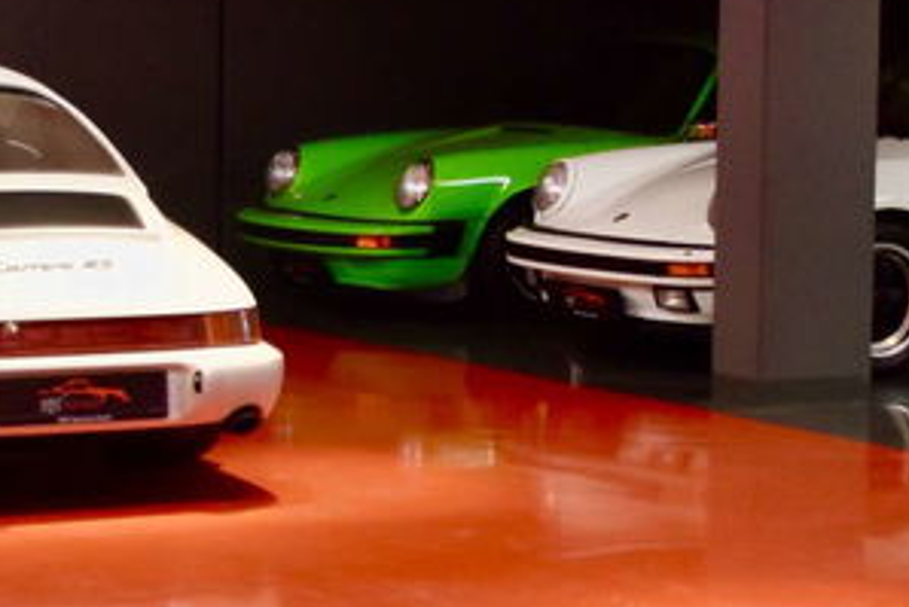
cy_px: 386
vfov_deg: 10.2
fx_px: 3385
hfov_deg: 15.3
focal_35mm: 134
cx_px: 342
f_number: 4
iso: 1000
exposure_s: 1/60
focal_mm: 26
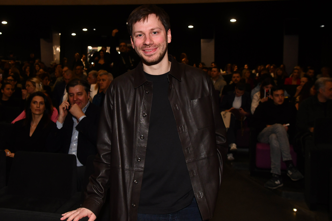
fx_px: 323
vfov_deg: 37.8
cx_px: 172
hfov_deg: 54.4
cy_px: 118
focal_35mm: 35
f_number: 4
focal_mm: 28
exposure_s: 1/160
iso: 1250
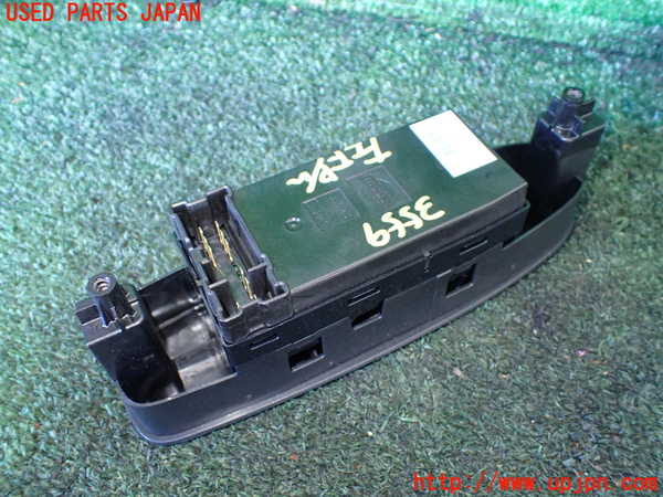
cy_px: 248
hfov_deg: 60.0
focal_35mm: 30
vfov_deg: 46.8
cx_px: 332
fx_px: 575
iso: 800
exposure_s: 1/30
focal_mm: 5.4
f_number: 2.3
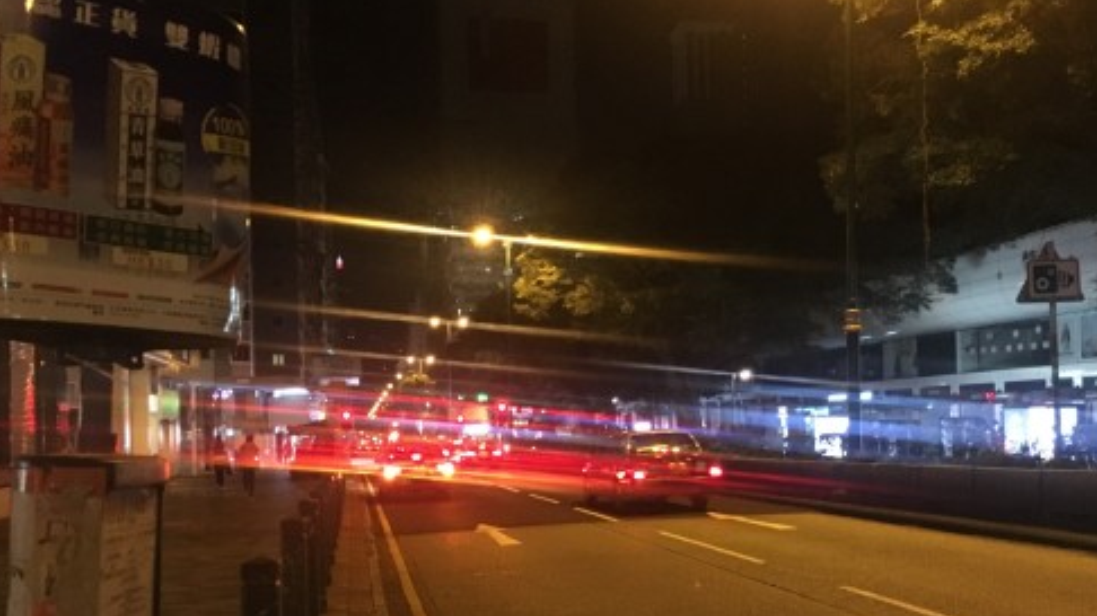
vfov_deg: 30.2
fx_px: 1134
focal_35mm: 39
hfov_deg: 51.6
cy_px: 408
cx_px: 589
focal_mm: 4.15
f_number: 2.2
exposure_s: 1/17
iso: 320
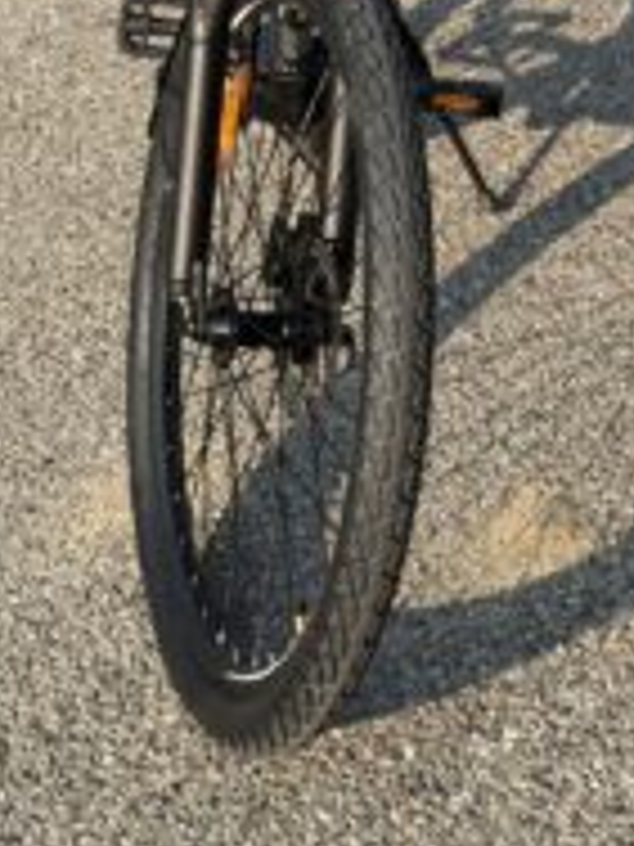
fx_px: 2613
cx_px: 330
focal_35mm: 107
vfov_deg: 18.0
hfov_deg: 13.8
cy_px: 14
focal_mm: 6.76
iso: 64
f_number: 1.78
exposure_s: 1/2342
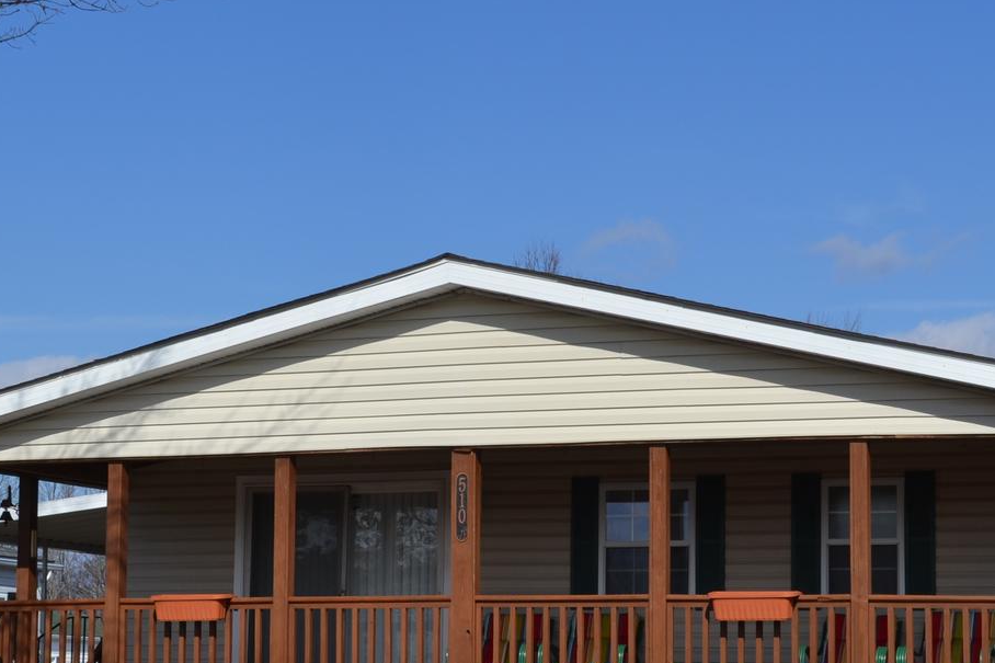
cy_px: 428
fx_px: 2432
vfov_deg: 15.5
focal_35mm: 88
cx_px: 511
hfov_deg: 23.1
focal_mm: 26
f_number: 10
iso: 100
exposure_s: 1/400
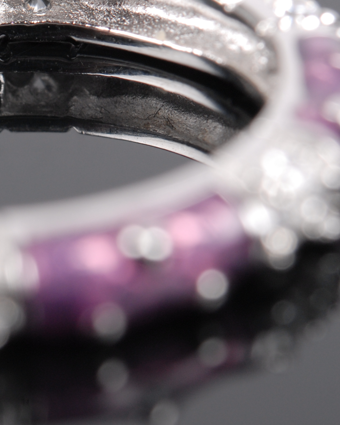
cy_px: 159
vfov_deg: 9.7
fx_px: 2504
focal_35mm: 199
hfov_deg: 7.7
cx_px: -55
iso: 320
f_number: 13
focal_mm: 60
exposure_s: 1/125
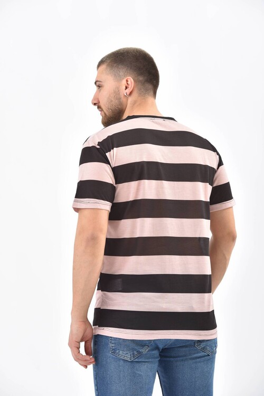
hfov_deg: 11.8
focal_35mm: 116
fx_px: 1276
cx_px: 132
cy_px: 198
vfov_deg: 17.6
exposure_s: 1/160
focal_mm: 116
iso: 100
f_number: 7.1
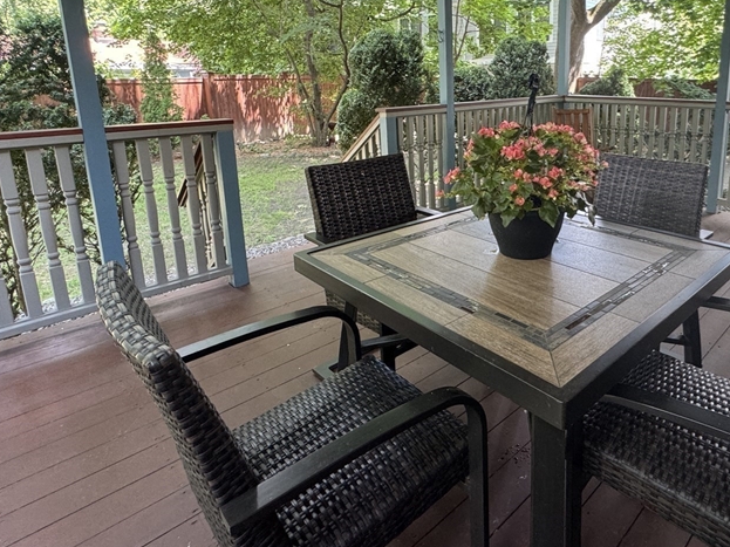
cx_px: 489
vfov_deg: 57.2
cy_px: 170
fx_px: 485
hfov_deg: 71.7
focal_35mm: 23
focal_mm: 2.22
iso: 200
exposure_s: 1/99
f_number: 2.2
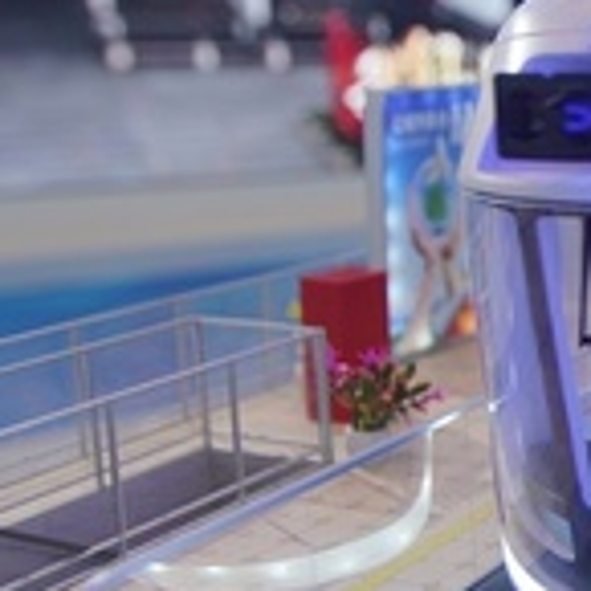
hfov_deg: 20.6
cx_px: 980
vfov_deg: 26.0
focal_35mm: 66
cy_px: 236
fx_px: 1275
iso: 250
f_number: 2.8
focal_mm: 17
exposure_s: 1/125
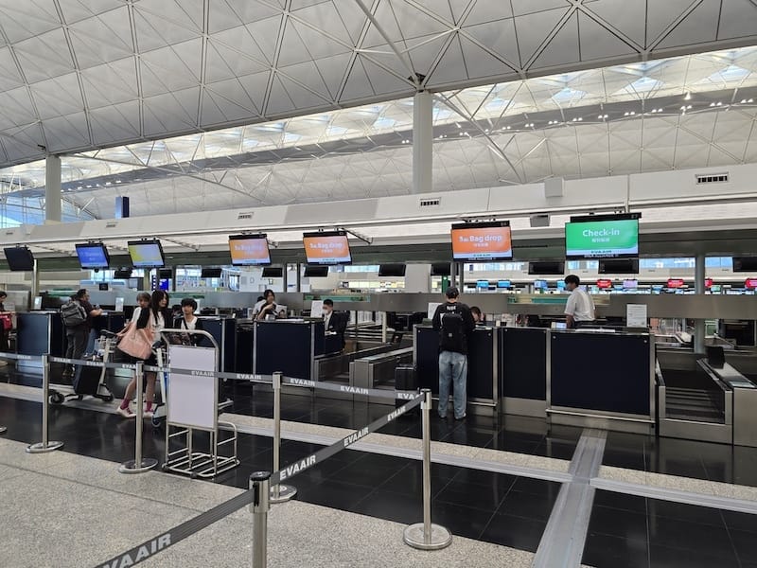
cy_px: 284
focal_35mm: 23
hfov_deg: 73.9
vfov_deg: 58.9
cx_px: 378
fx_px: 503
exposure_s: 1/60
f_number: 1.7
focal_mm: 6.3
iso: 64
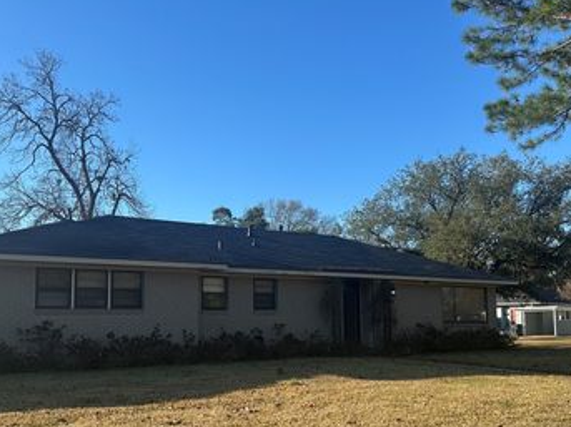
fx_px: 577
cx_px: 278
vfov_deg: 40.4
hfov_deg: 52.6
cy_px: 267
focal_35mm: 35
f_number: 1.78
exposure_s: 1/2353
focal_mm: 6.86
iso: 80
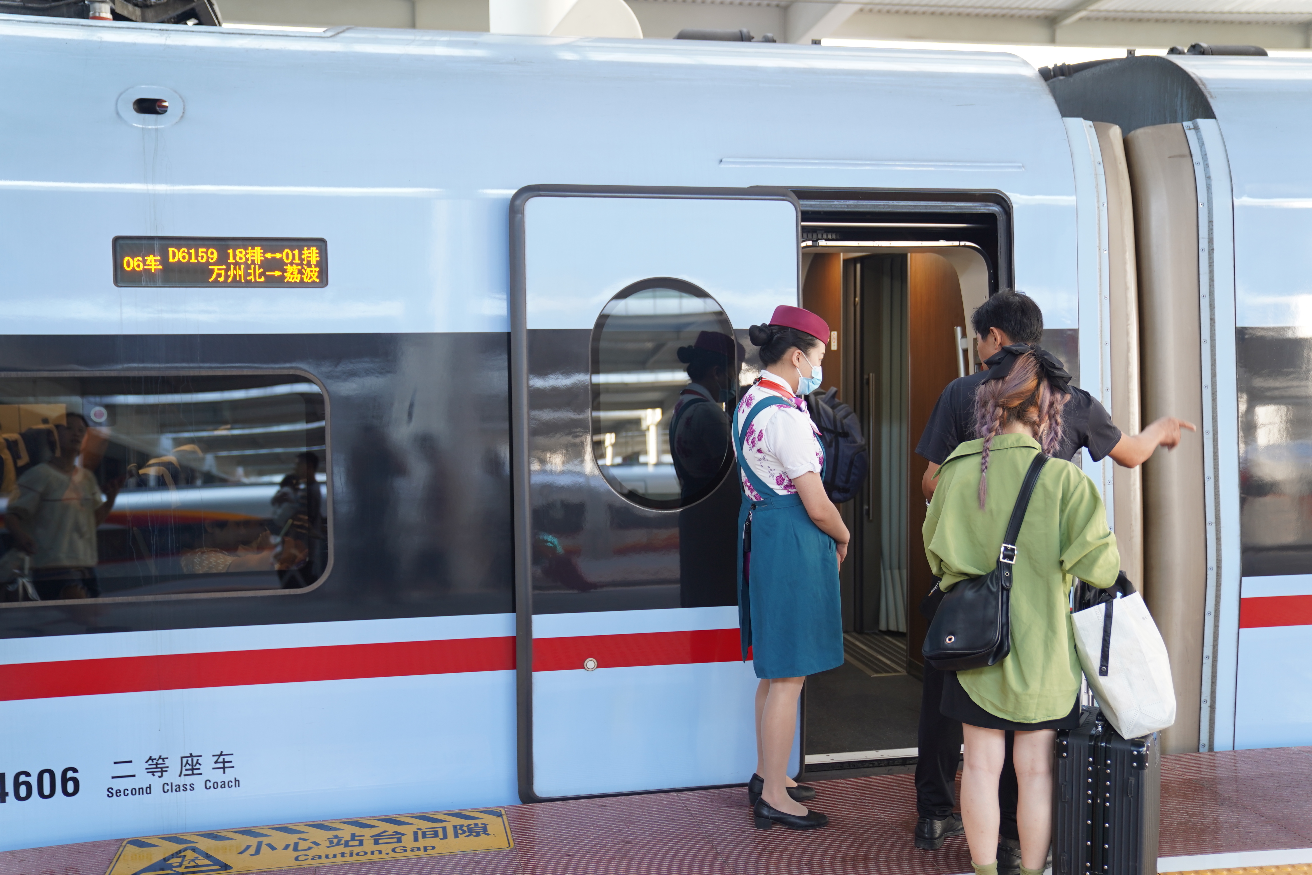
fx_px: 1312
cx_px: 656
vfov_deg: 36.9
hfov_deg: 53.1
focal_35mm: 36
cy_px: 438
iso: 200
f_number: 2.8
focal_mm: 36
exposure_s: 1/40
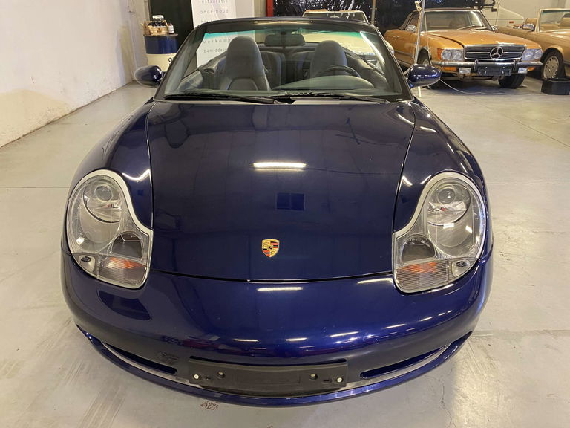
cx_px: 285
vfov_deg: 53.1
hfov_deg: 67.3
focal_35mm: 26
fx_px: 428
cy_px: 214
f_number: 1.8
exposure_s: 1/33
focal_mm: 4.25
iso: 320
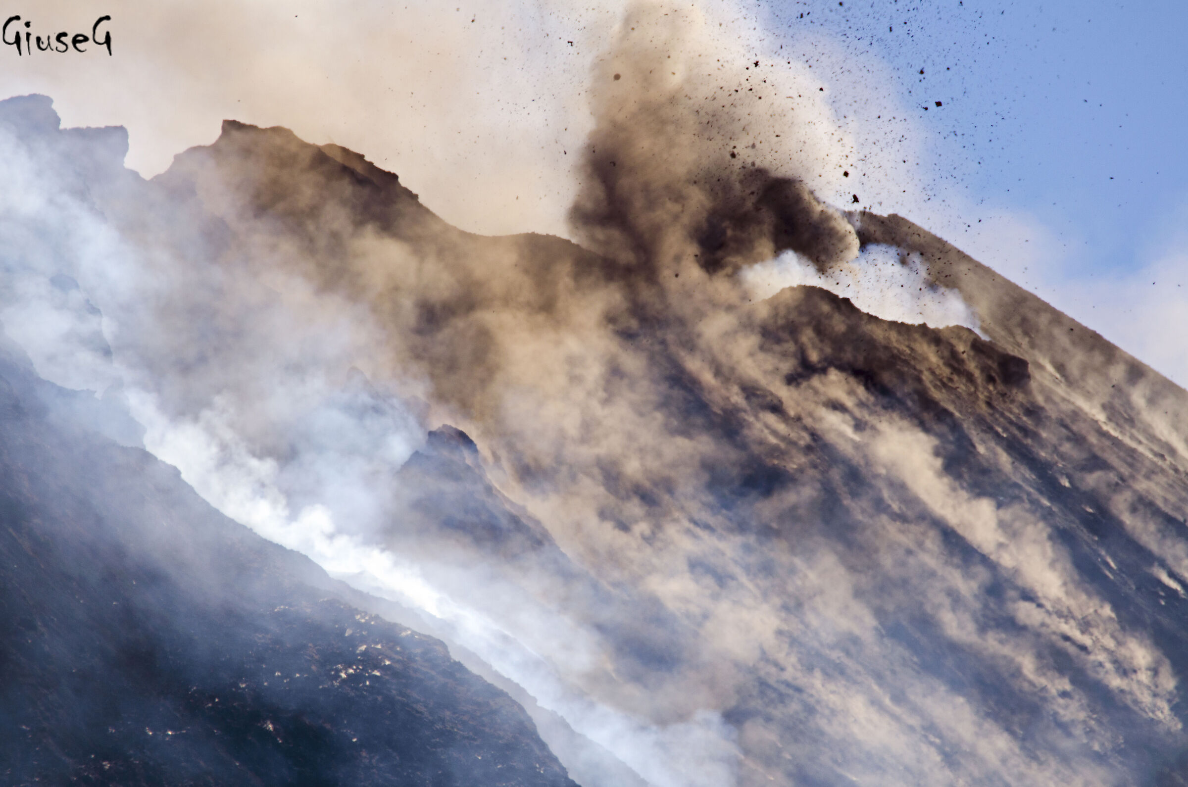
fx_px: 29641
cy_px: 394
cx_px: 594
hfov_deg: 2.3
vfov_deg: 1.5
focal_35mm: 900
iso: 100
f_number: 10
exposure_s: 1/250
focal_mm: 600
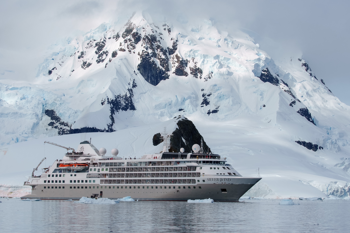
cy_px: 100
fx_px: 1323
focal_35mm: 136
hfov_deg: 15.1
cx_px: 161
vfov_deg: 10.1
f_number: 13
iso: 640
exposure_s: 1/500
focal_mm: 114
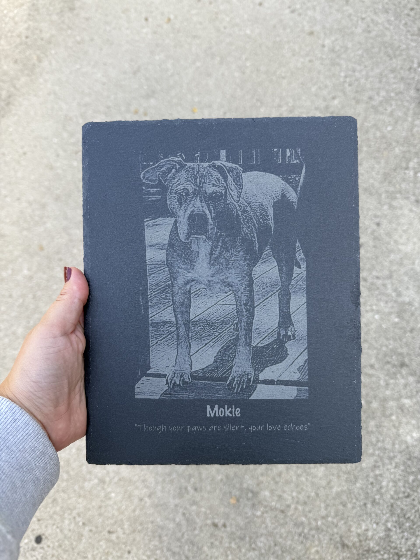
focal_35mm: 24
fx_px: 388
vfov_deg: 71.6
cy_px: 280
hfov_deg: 56.8
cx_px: 210
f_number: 1.78
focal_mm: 6.76
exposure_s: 1/464
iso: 80
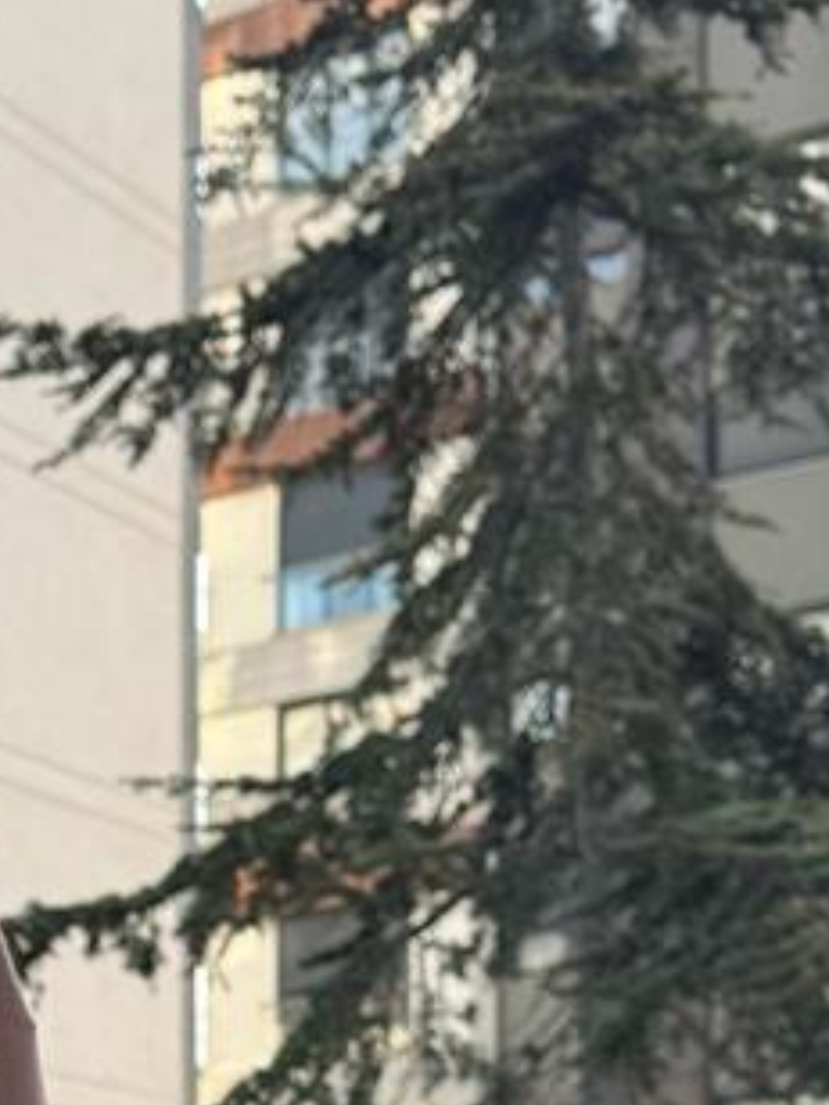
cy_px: 1403
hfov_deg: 13.9
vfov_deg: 18.2
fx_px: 3225
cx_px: -319
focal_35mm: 101
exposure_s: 1/707
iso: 80
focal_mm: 6.76
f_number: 1.78
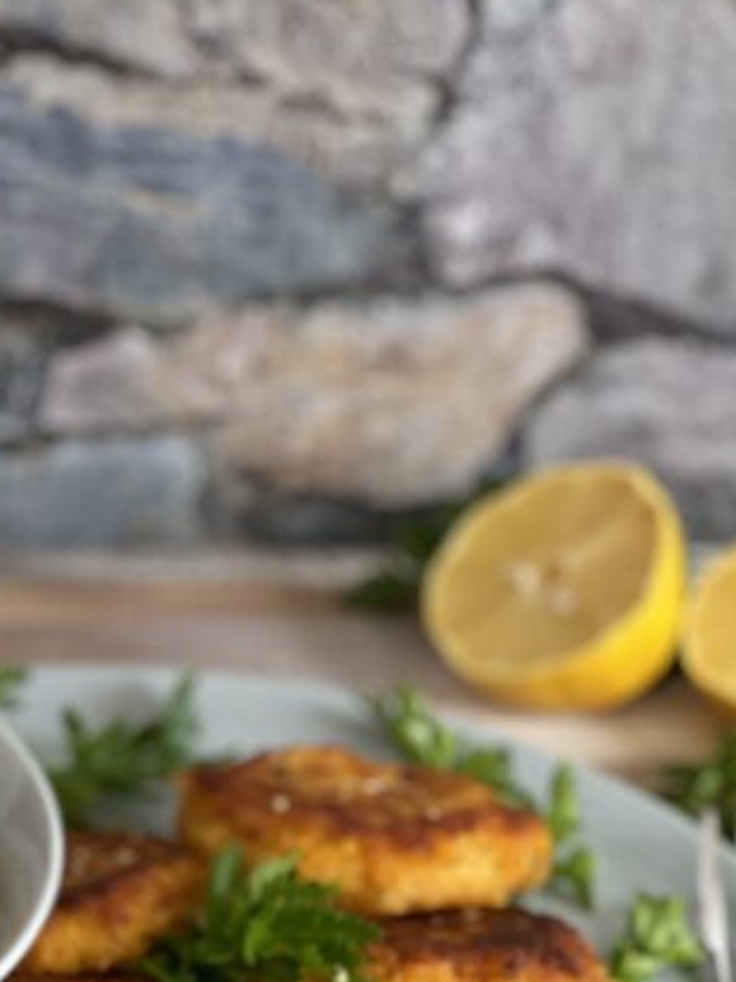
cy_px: 905
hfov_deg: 11.5
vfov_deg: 15.3
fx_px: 3602
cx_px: -33
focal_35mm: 127
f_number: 2
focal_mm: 6
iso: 160
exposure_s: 1/122
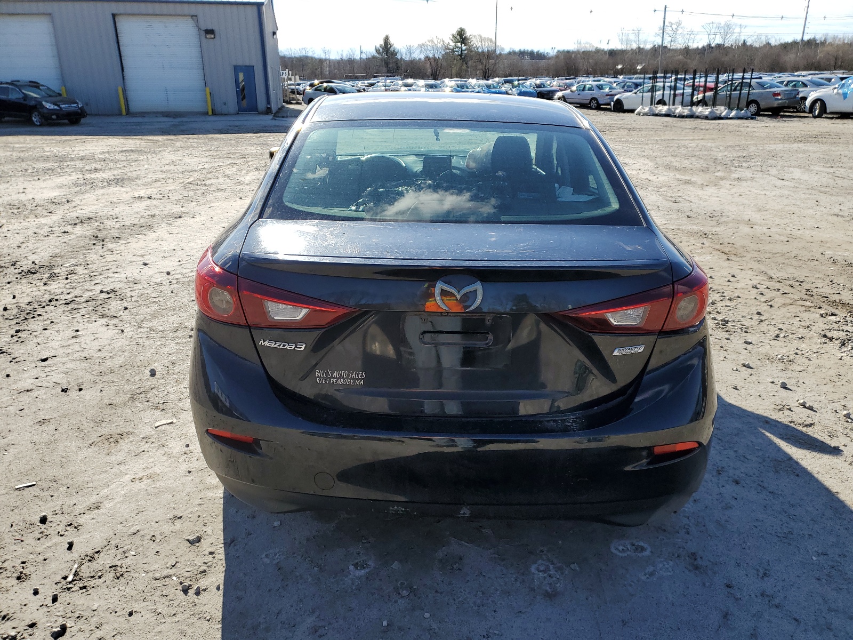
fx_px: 641
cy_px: 320
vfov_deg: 53.1
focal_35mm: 26
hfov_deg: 67.3
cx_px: 426
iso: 50
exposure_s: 1/2500
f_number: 1.5
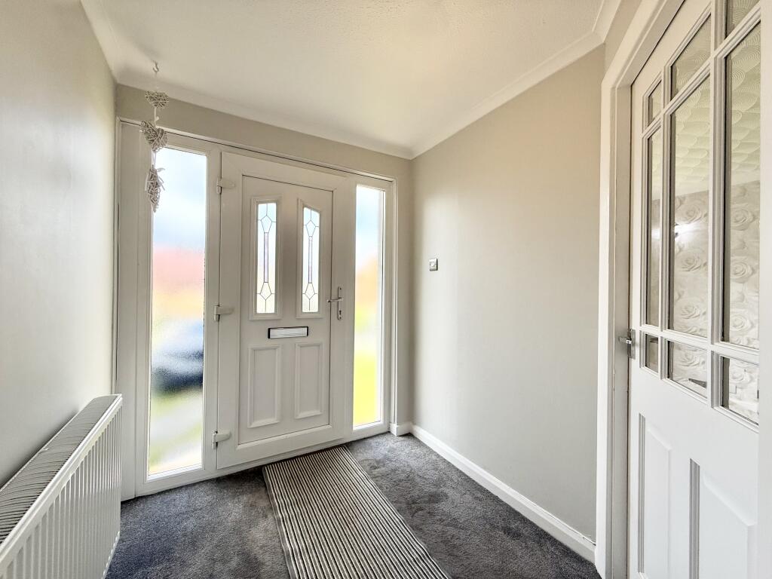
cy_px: 290
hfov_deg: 102.1
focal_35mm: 14
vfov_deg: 85.7
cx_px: 386
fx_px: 312
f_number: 2.2
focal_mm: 2.22
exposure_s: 1/335
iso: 64
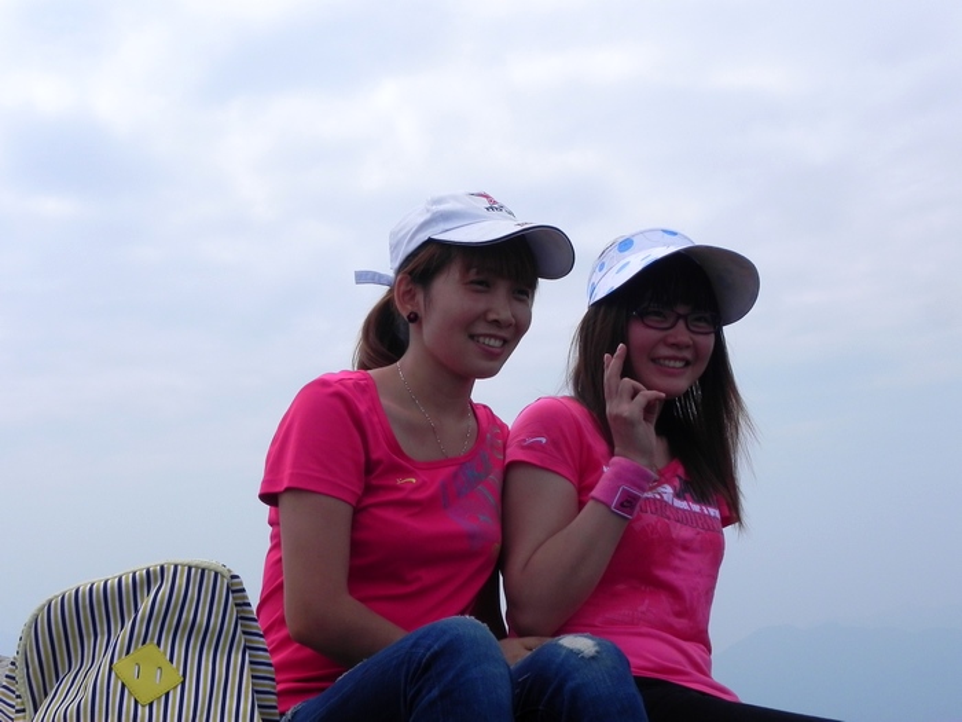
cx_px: 481
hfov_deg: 36.8
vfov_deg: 28.0
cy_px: 361
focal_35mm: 52
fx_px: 1445
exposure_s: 1/816
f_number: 8
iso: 160
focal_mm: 9.2
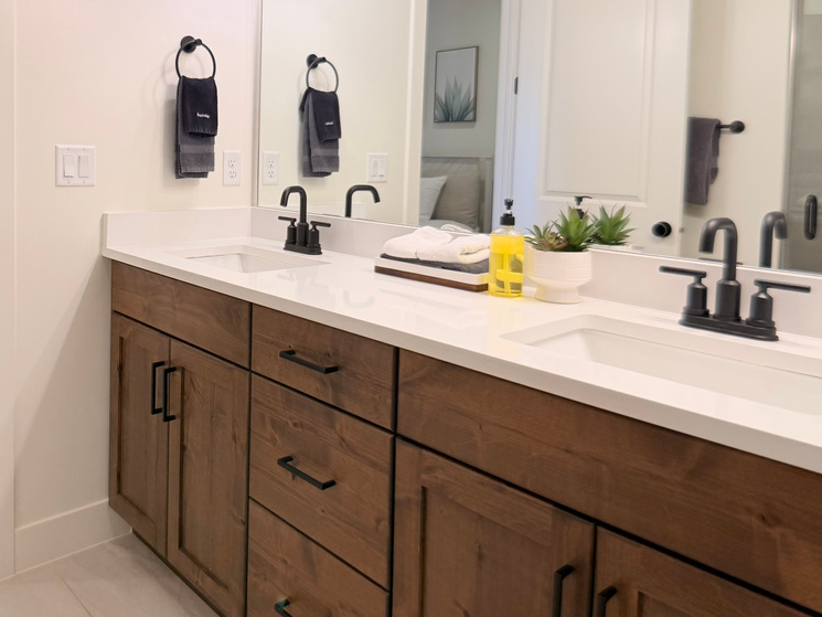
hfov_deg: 54.2
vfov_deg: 42.7
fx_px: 784
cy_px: 240
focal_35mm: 33
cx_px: 271
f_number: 1.78
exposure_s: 1/160
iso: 100
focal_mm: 6.76
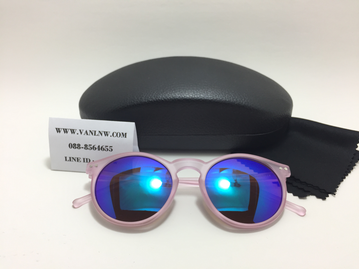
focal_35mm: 29
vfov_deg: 48.2
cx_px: 180
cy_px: 134
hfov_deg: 61.7
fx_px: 301
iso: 50
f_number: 2.2
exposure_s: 1/100
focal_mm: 4.15
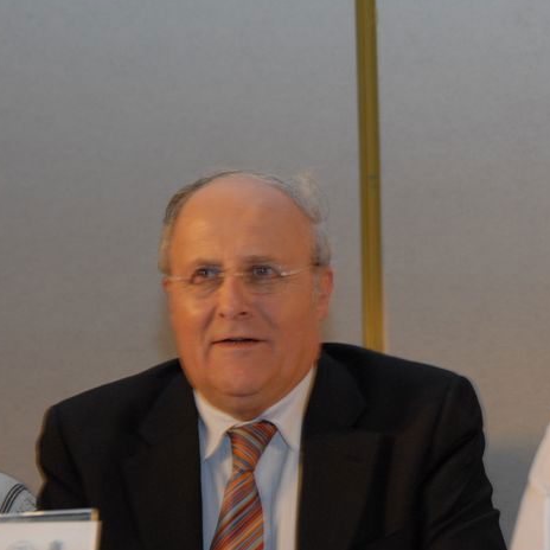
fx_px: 2373
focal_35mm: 132
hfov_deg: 13.2
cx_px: 385
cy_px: 288
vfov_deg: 13.2
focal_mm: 60
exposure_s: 1/60
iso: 640
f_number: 5.6
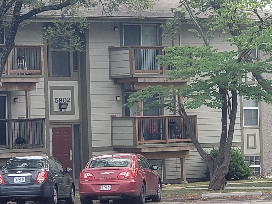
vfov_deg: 28.0
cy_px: 102
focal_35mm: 52
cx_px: 136
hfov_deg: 36.8
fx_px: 409
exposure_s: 1/192
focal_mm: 6
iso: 32
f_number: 2.4
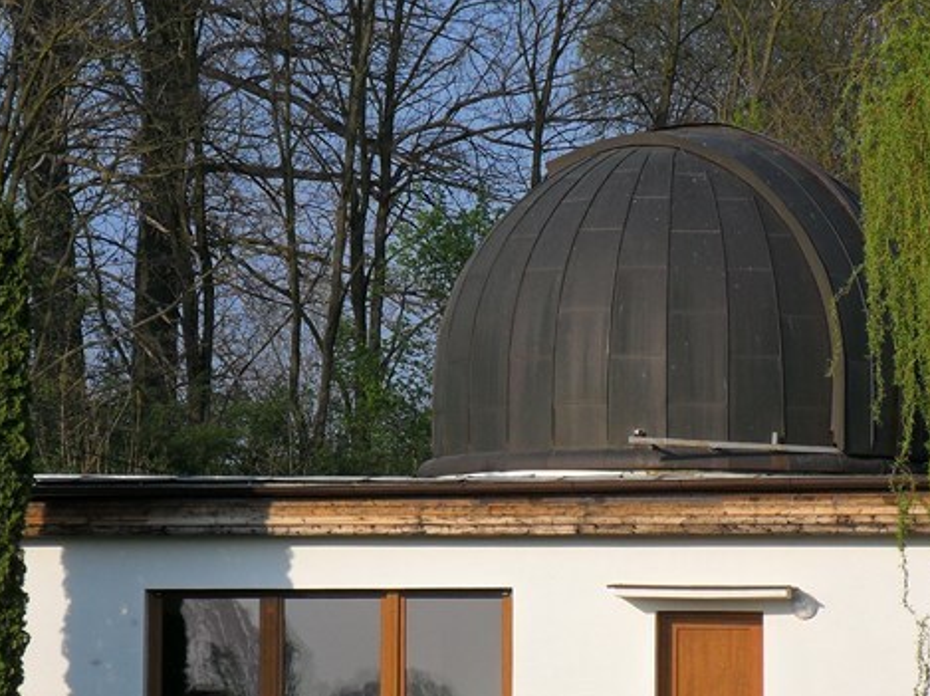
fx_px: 6416
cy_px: 480
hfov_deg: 8.3
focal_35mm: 239
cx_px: 563
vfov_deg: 6.2
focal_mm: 25
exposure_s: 1/350
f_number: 5.8
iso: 80
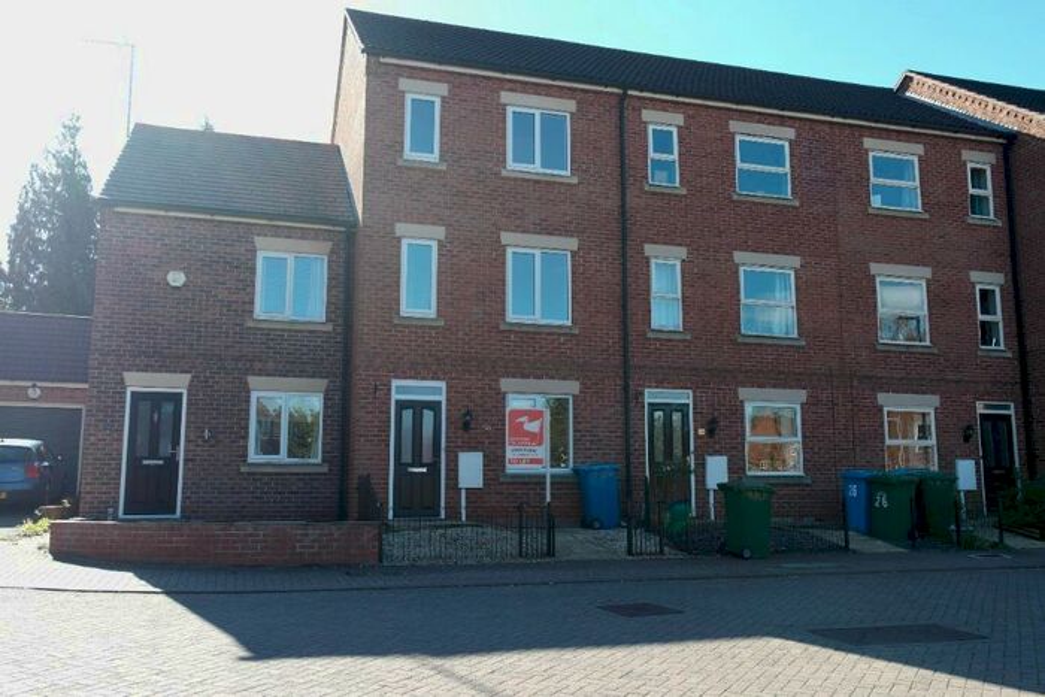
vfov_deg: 43.6
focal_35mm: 30
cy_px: 348
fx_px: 871
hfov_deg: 61.9
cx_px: 522
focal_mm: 20
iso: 100
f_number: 5.6
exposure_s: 1/125
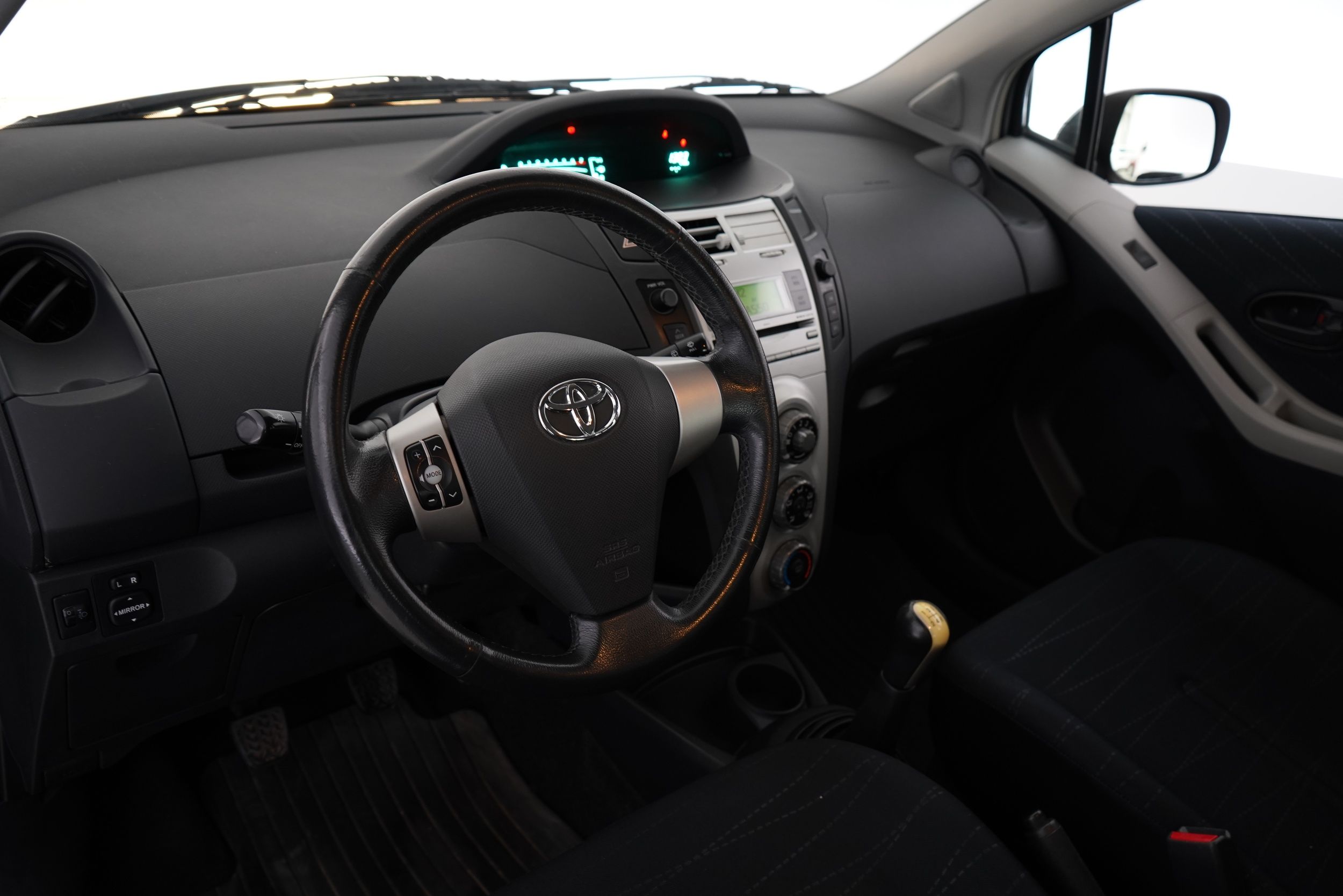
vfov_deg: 46.4
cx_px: 672
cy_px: 448
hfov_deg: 65.5
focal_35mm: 28
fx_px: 1045
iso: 1000
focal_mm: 28
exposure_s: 1/10
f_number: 5
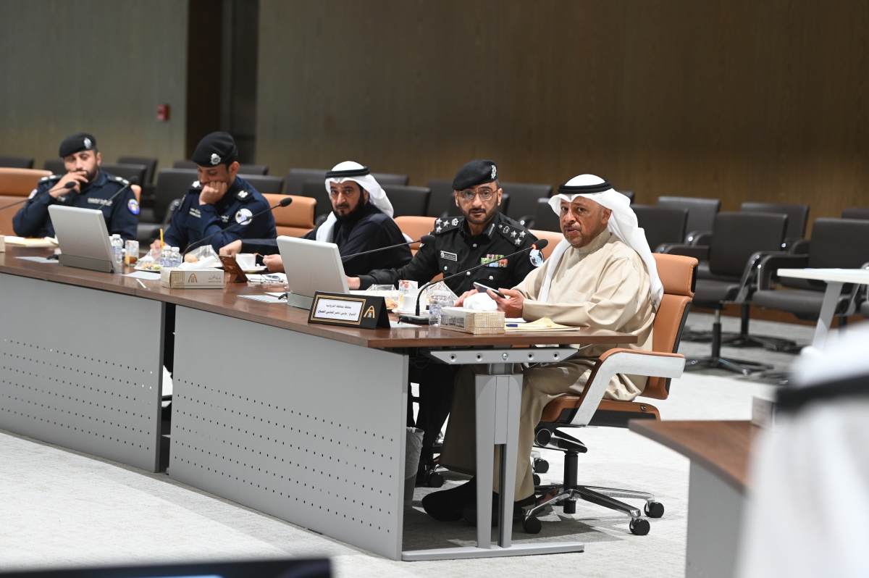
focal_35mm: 105
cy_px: 289
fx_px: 2532
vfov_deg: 13.0
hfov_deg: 19.5
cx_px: 434
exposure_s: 1/80
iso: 1250
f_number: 2.8
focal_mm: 105
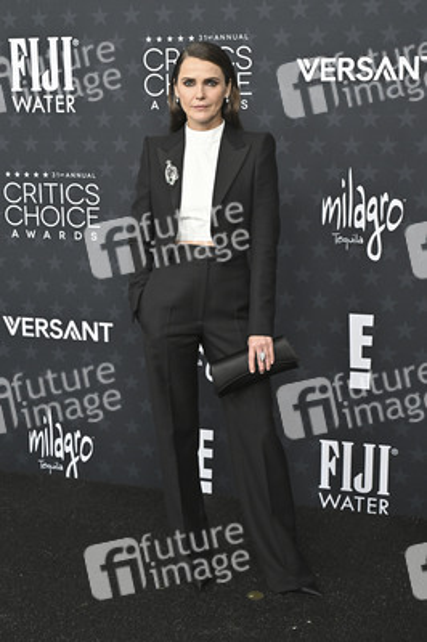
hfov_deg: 31.8
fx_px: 748
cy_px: 321
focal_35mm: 42
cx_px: 214
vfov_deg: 46.4
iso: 1250
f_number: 5.6
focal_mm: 42
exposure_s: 1/320
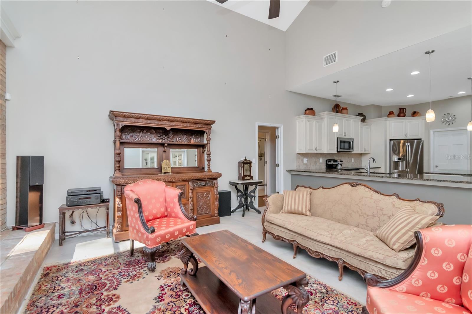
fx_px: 216
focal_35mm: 16
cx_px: 236
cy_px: 157
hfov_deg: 95.0
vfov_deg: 72.0
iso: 1000
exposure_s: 1/160
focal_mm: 11
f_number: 7.1
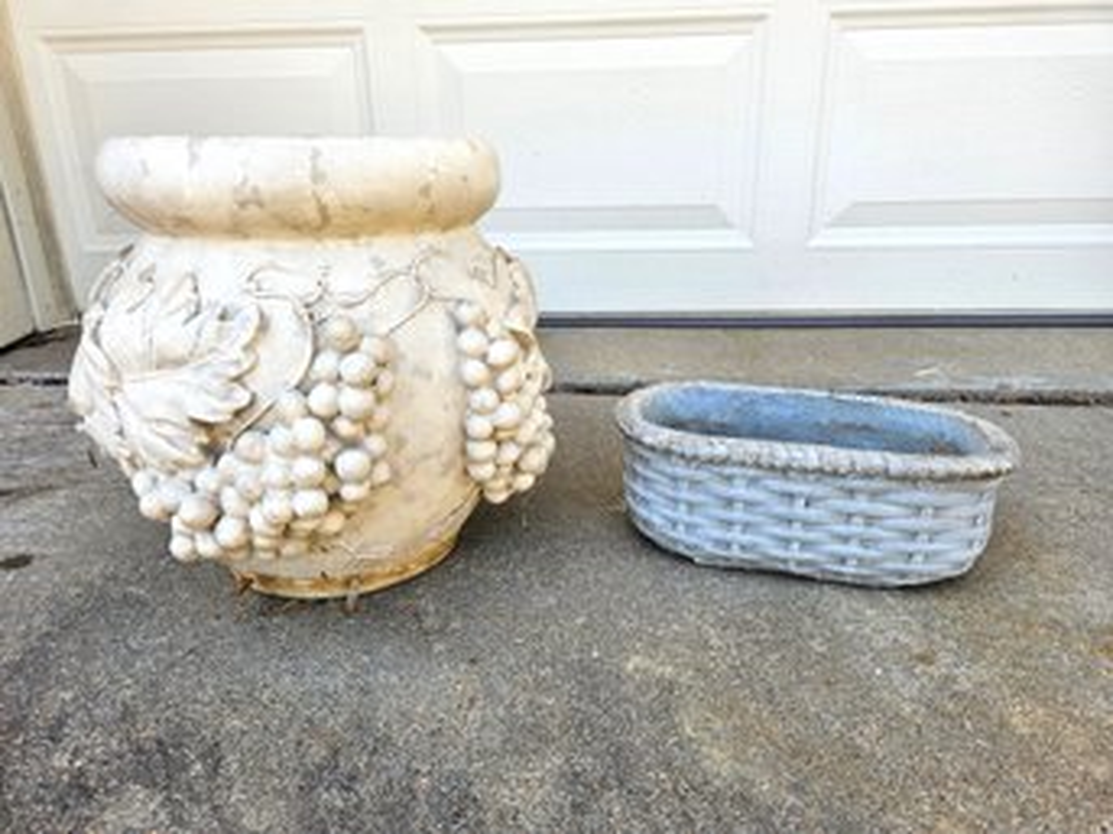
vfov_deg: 58.8
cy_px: 417
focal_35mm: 23
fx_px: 739
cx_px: 556
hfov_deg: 73.9
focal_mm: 5.4
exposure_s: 1/444
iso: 40
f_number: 1.8
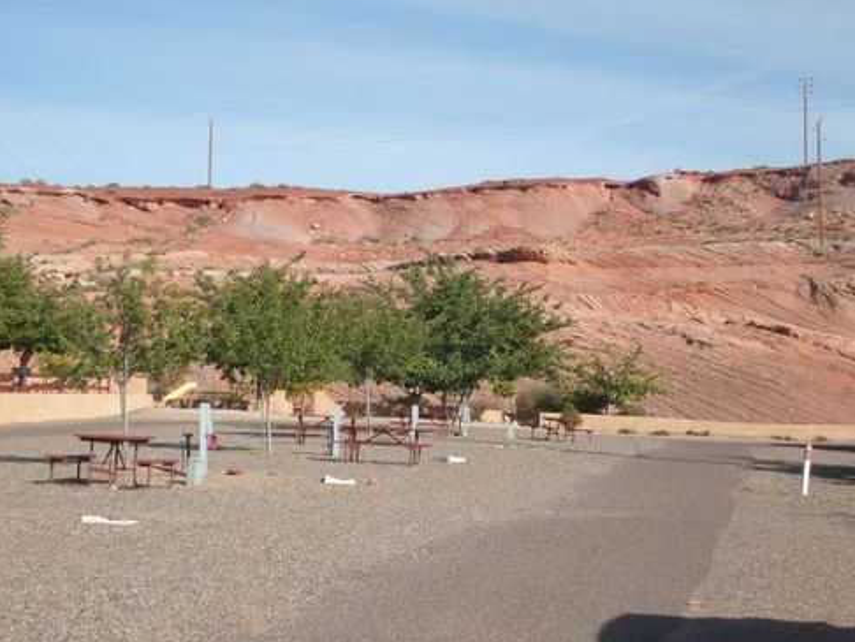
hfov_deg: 24.7
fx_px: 1952
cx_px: 423
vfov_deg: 18.7
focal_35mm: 79
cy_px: 324
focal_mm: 12
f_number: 9.8
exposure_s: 1/180
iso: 80
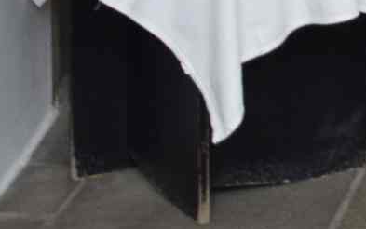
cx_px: 976
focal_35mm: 256
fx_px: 2555
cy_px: -653
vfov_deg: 4.7
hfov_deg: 7.5
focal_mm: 22
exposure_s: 1/125
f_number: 3.8
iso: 400
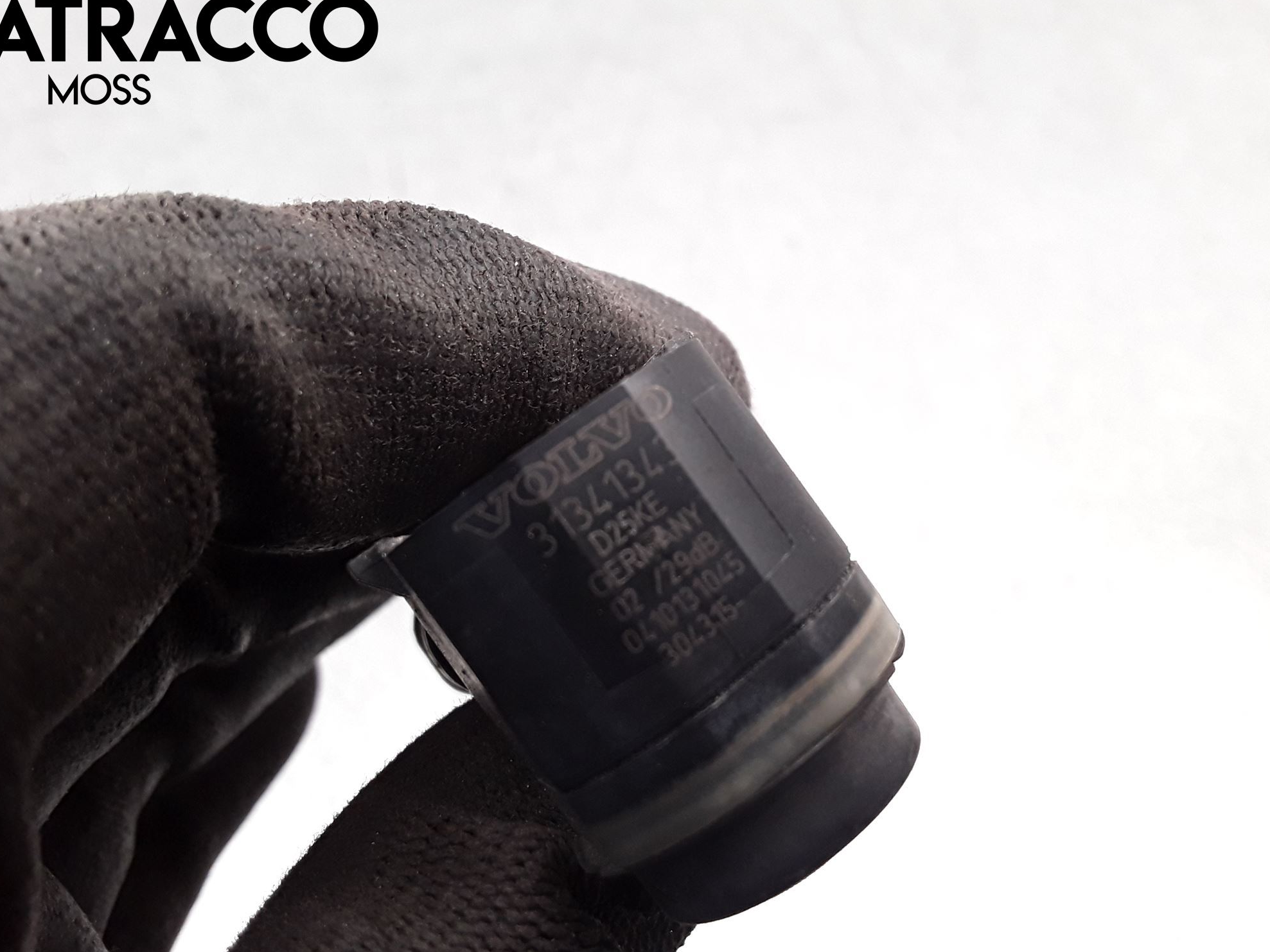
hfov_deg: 61.7
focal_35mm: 29
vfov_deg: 48.2
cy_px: 485
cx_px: 641
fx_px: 1064
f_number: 1.9
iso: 100
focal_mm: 2.91
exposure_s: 1/50
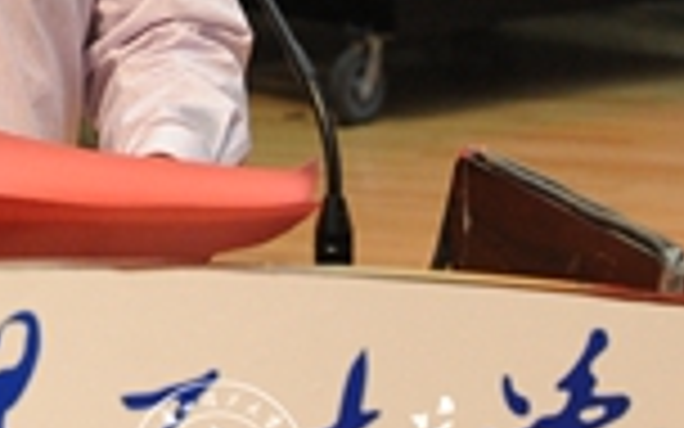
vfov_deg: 10.6
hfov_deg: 16.7
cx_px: -72
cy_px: -146
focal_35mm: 121
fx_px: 2256
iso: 3200
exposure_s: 1/1000
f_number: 3.5
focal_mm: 36
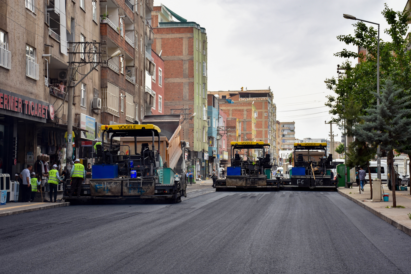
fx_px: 719
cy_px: 137
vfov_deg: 21.6
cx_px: 206
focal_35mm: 63
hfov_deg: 31.9
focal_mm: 42
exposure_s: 1/250
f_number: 5.6
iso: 100
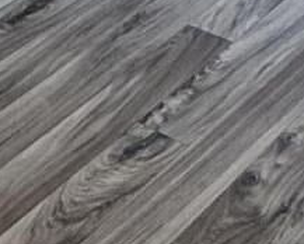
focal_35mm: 126
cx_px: 188
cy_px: -545
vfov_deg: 9.1
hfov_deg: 15.2
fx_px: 1135
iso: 80
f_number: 2.2
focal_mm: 2.22
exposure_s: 1/120
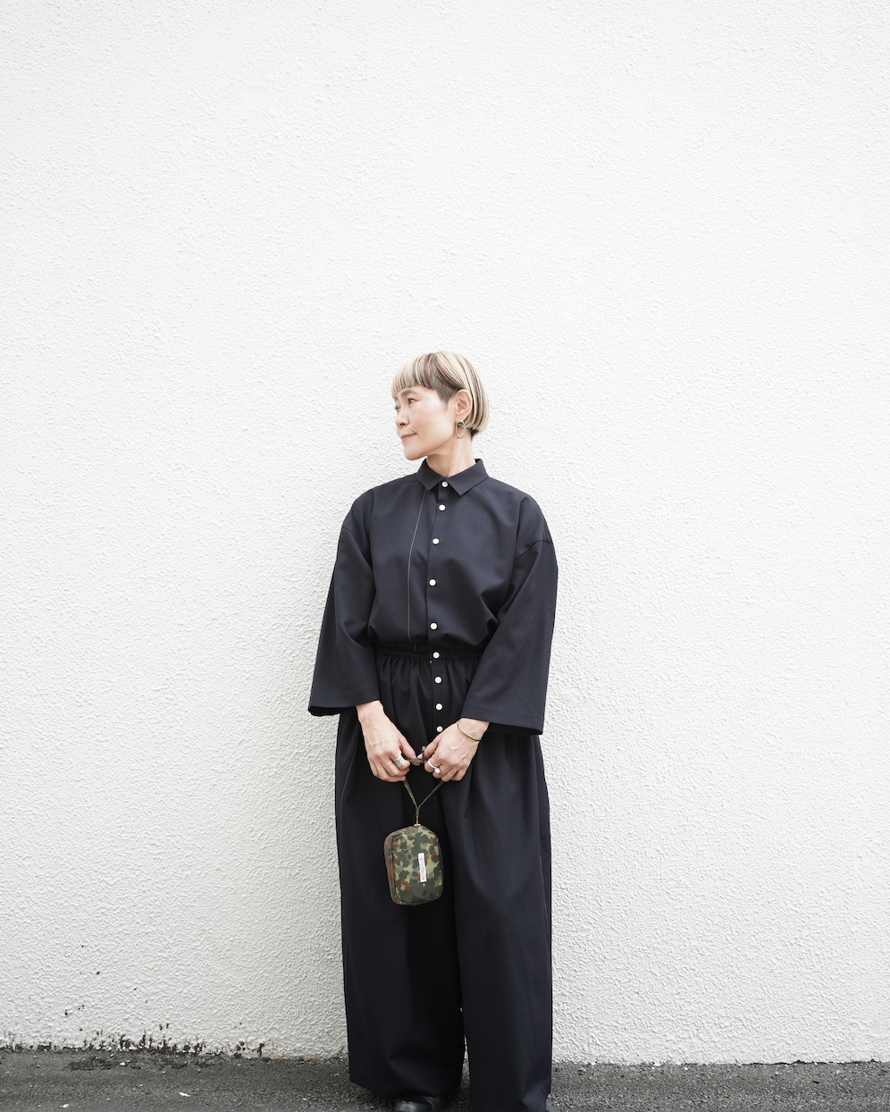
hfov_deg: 43.4
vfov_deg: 52.8
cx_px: 444
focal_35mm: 34
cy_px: 559
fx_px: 1119
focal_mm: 30
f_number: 5.6
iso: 640
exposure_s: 1/400
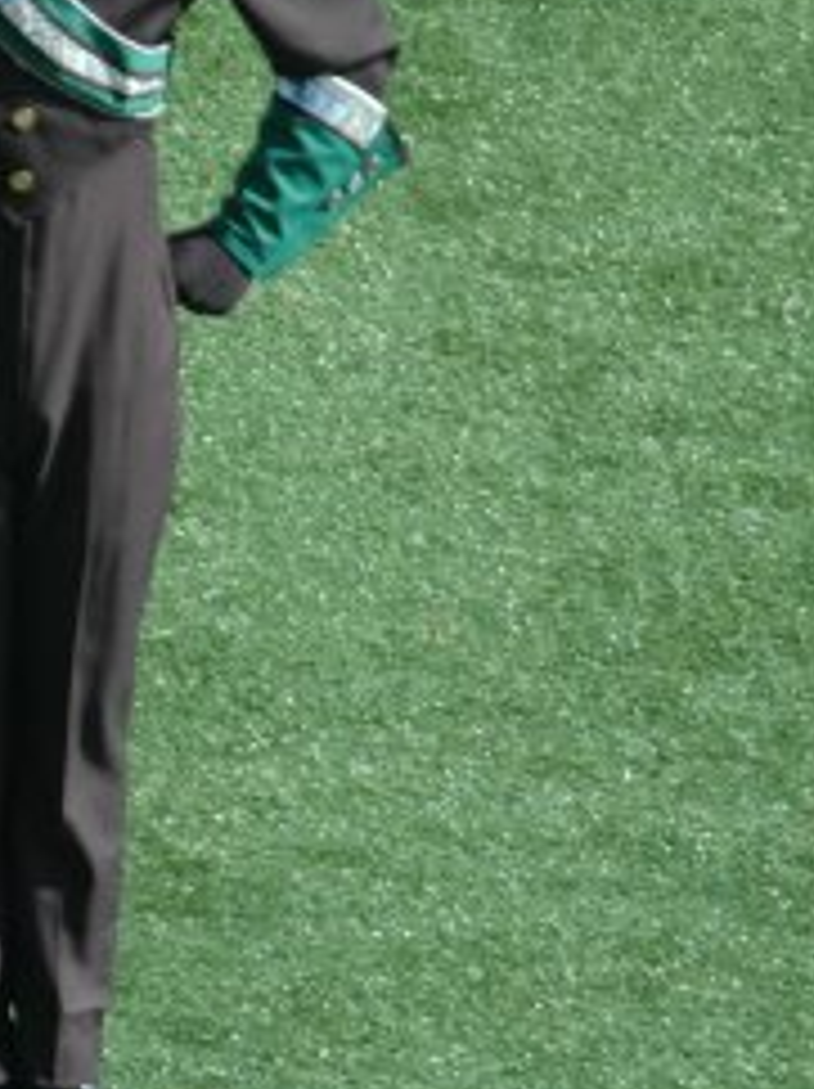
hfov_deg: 1.0
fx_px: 44946
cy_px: 346
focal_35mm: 1431
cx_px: 97
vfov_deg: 1.4
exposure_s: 1/400
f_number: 5.6
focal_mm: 400
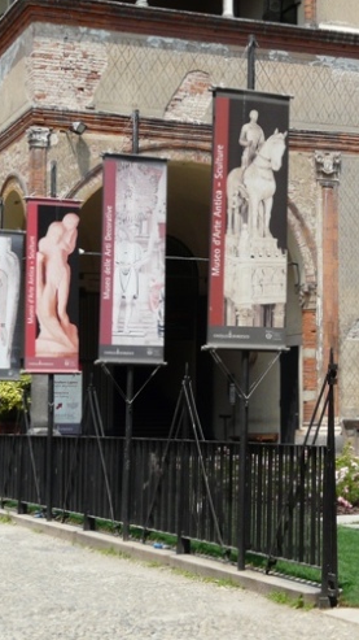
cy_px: 323
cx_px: 361
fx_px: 1372
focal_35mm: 81
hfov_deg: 14.7
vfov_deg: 26.2
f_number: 5.6
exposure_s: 1/250
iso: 100
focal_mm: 9
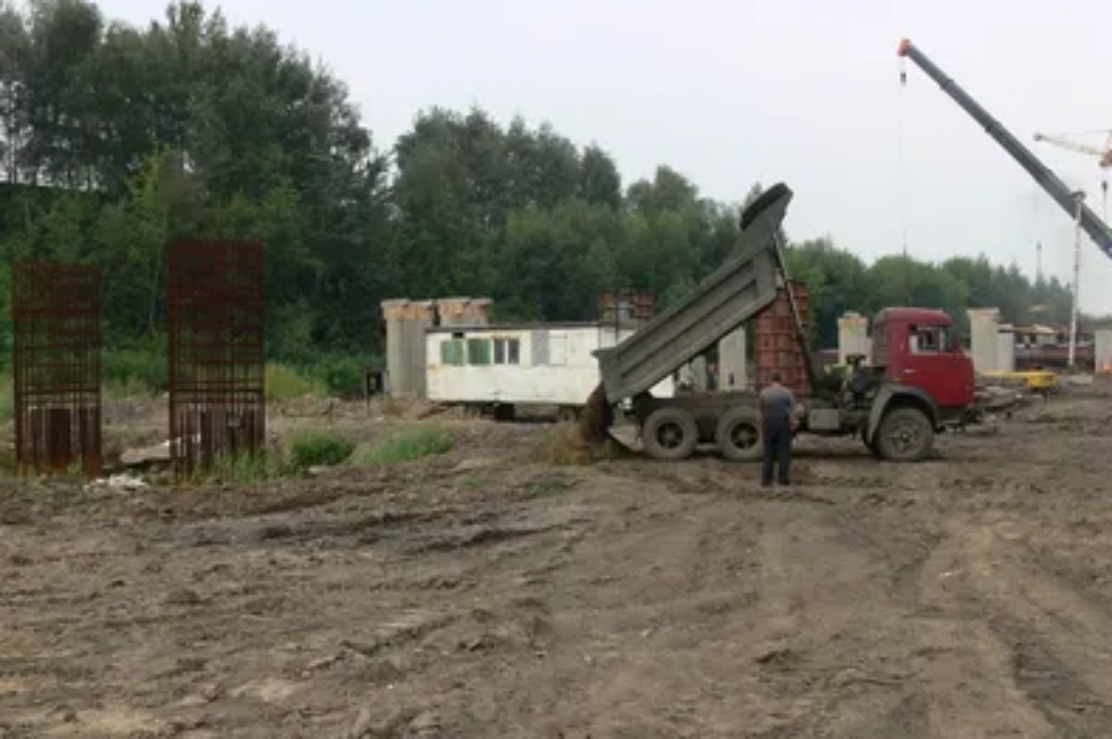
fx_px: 1142
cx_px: 553
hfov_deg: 51.9
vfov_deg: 35.9
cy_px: 358
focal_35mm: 37
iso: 80
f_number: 5.6
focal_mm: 7.4
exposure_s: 1/100
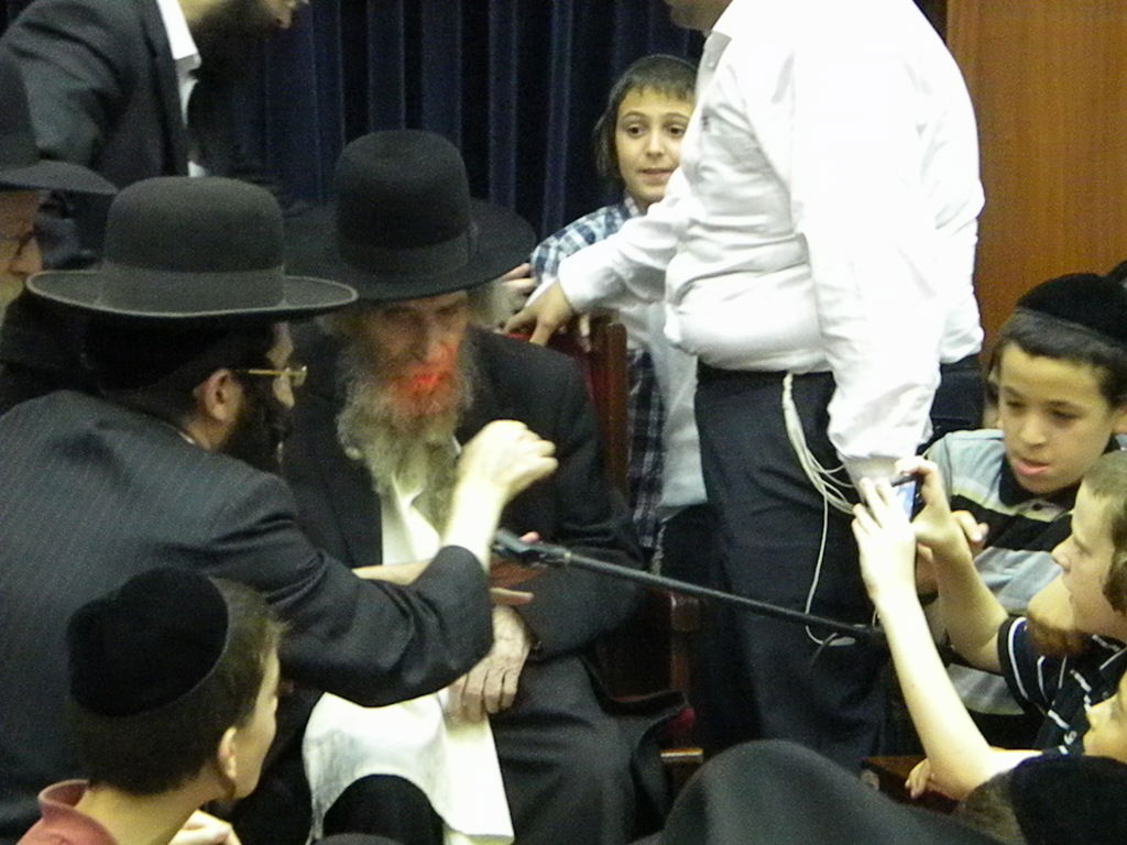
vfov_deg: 17.8
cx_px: 564
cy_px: 422
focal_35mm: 83
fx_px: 2702
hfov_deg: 23.6
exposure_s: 1/57.1
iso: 3150
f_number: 4.5
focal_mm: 15.1
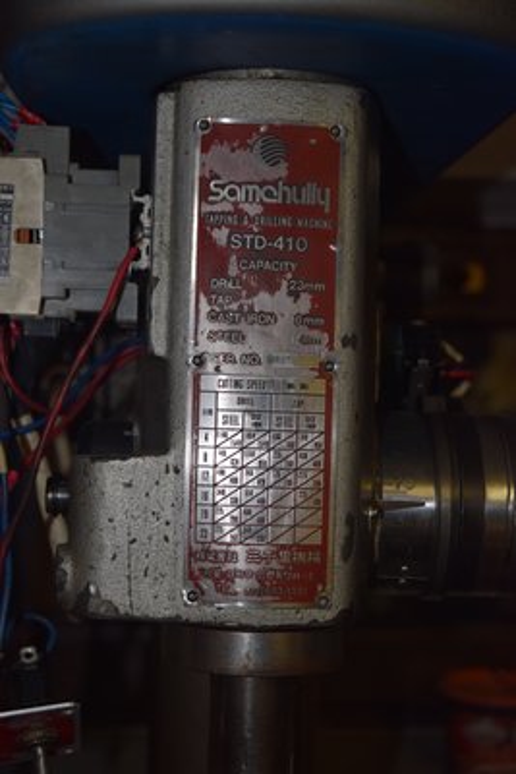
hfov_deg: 22.6
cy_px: 387
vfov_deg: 33.4
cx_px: 258
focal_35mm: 60
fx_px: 1289
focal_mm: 40
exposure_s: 1/60
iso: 560
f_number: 4.8
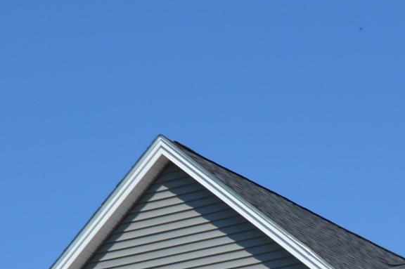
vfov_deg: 8.3
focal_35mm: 160
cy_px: 474
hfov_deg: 12.6
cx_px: 450
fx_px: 1798
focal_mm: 20
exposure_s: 1/250
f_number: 8
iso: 100
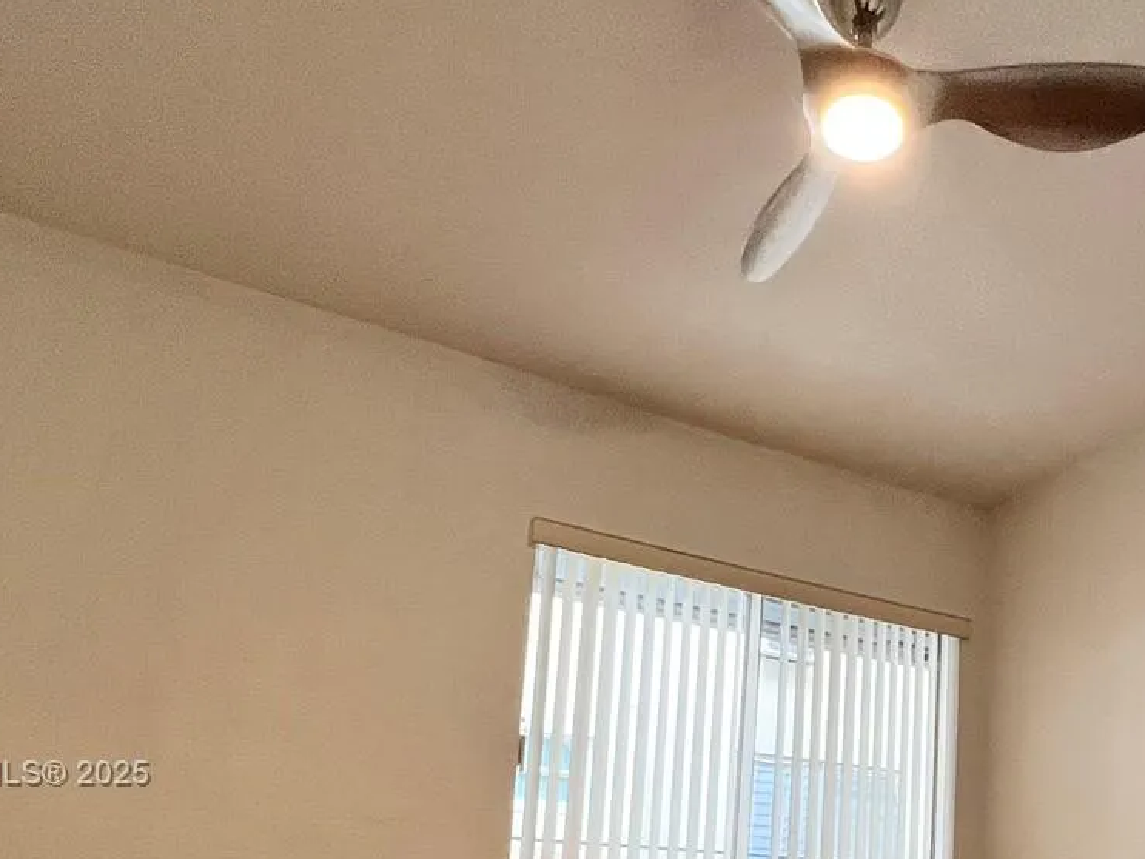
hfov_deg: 59.3
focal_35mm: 28
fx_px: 926
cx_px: 889
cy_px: 776
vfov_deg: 45.1
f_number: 1.8
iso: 250
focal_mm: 1.57
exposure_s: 1/120
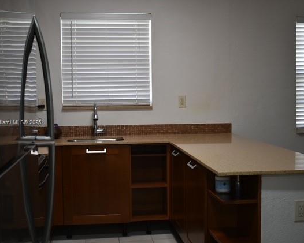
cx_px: 146
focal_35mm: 48
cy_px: 123
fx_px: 432
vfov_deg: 31.5
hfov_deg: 38.8
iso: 400
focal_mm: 28
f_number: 4.2
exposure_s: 1/60
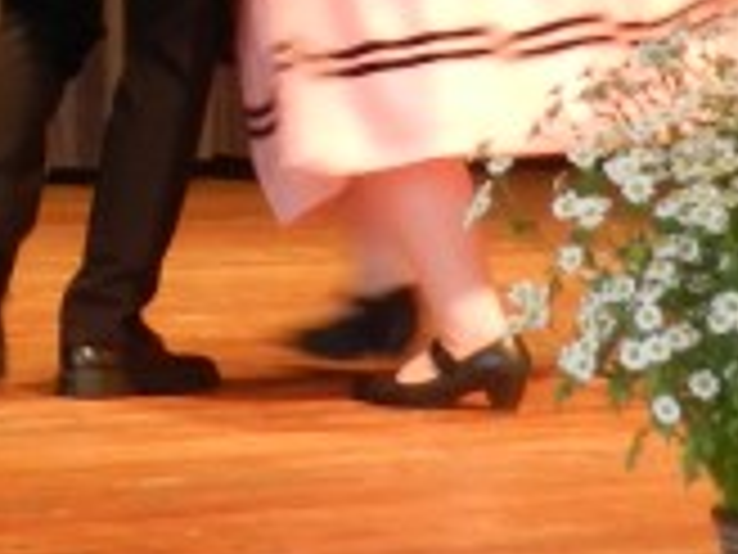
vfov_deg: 7.7
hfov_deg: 10.3
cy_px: -554
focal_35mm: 185
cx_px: -392
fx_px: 3944
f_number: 4
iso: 360
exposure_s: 1/30
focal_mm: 6.7
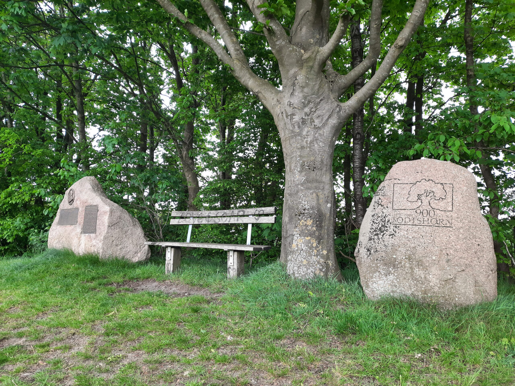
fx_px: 372
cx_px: 258
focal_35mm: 25
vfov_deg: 54.9
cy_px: 193
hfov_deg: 69.4
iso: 50
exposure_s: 1/100
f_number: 2
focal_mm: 4.6
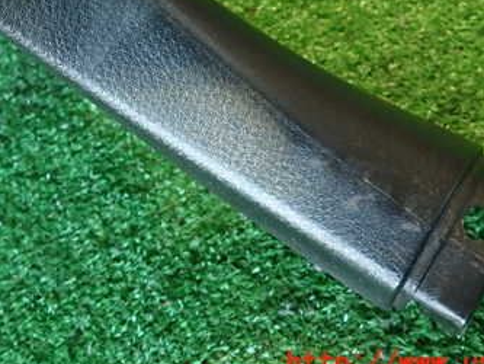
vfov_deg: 31.1
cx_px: 179
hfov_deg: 41.7
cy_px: 55
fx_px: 629
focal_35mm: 45
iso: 250
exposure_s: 1/30
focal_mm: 4.5
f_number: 2
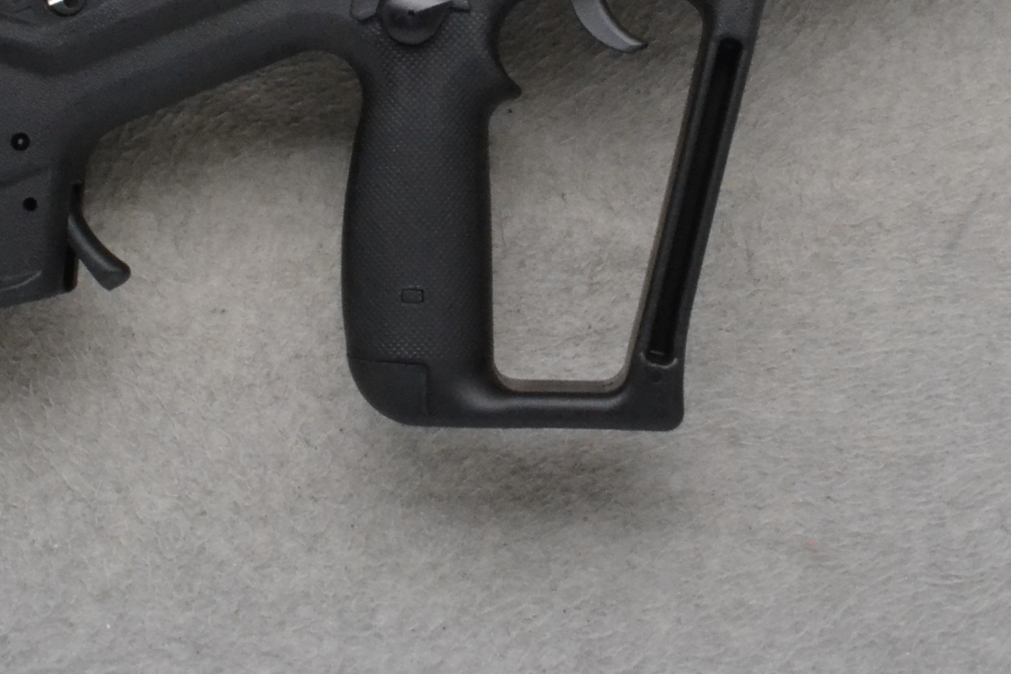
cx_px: 415
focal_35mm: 71
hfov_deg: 28.4
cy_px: 64
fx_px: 1994
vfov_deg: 18.9
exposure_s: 1/125
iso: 3200
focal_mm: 20
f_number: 25
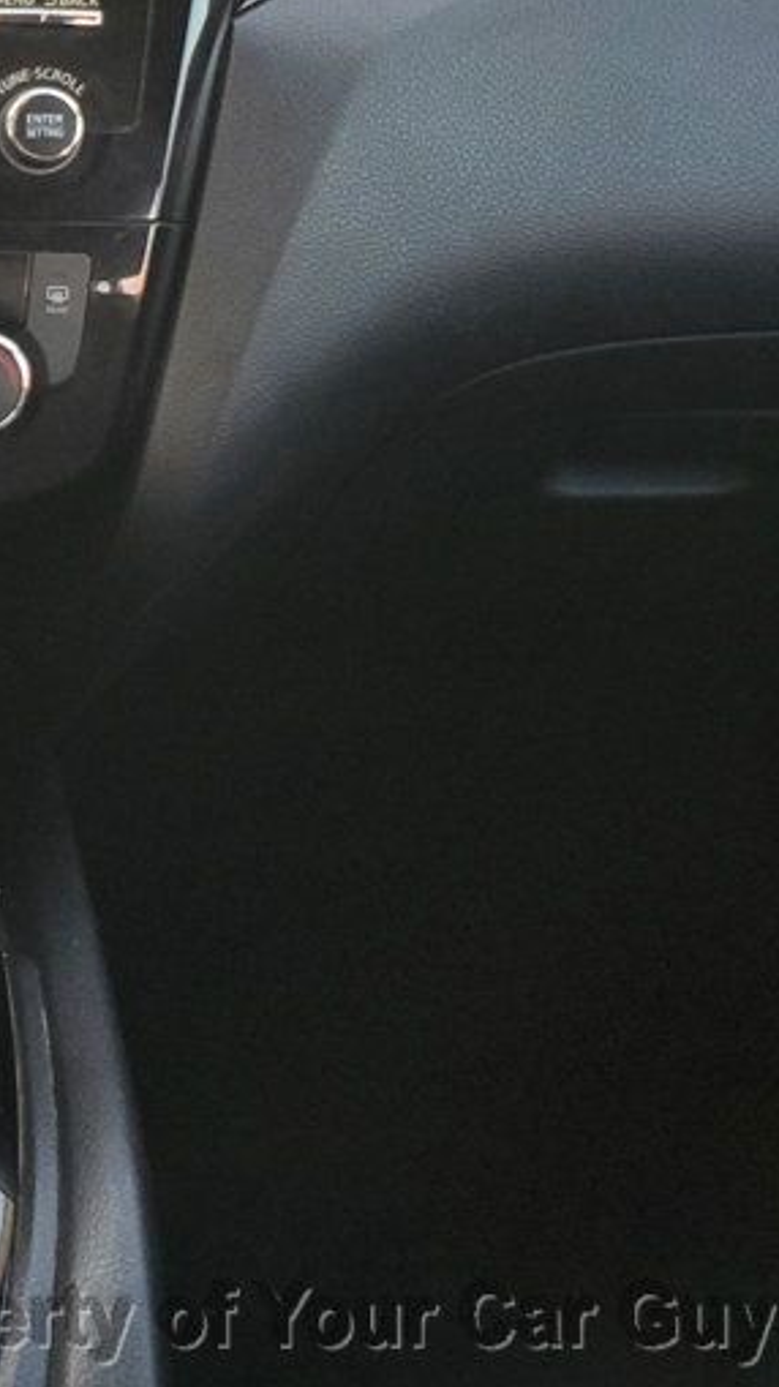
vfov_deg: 35.9
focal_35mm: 57
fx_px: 2095
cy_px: 362
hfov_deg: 19.2
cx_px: -289
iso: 250
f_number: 2.4
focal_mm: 4.3
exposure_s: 1/40
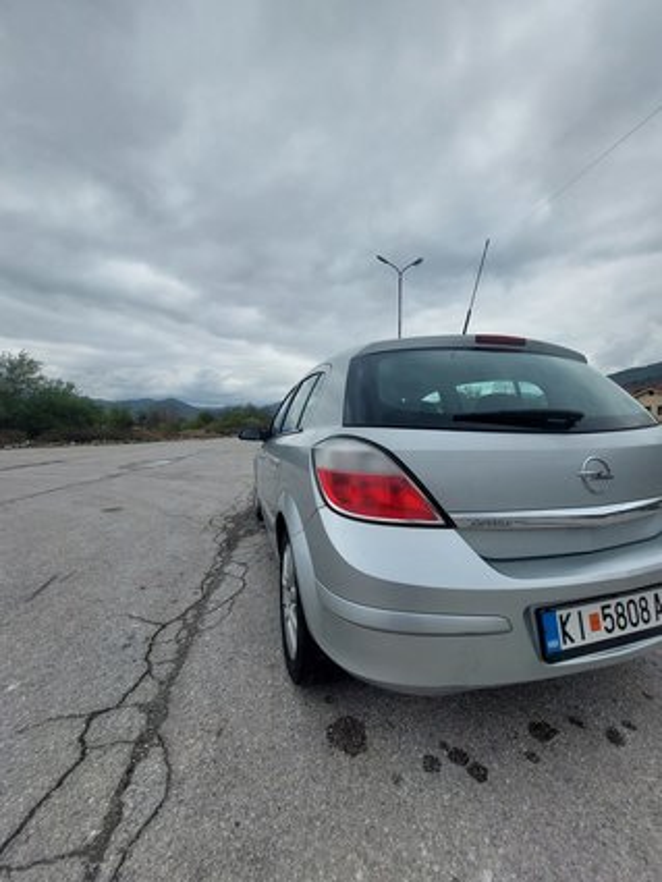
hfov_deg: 89.9
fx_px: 331
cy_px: 441
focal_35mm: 13
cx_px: 331
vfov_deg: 106.2
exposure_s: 1/1765
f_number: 2.2
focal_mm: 1.74
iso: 50
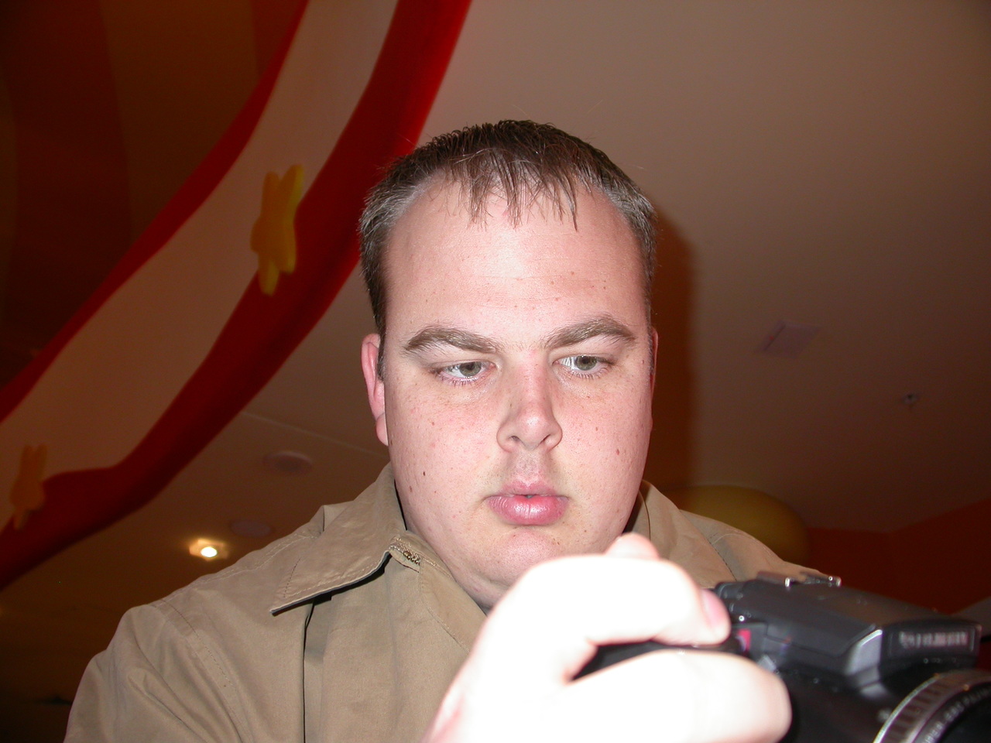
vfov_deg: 37.7
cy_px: 372
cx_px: 496
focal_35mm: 38
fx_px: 1088
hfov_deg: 49.0
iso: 100
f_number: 2.6
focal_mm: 7.85
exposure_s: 1/60
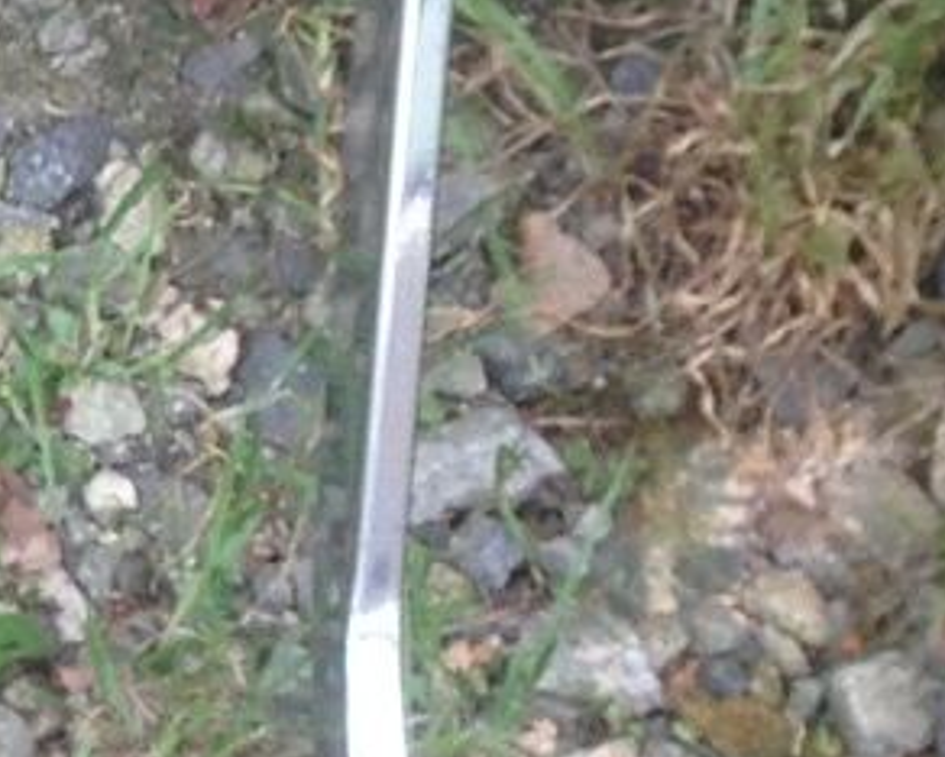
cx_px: -1152
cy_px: 97
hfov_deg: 8.0
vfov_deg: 6.8
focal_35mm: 226
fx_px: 6325
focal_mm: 4.12
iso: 64
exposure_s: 1/120
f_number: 2.4
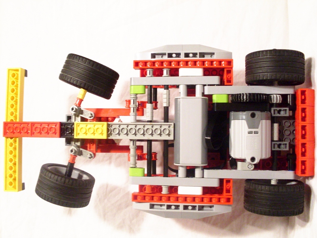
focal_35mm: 38
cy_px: 119
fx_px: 348
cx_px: 158
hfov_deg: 49.0
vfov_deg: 37.7
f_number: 2.8
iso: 200
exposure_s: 1/30
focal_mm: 6.3
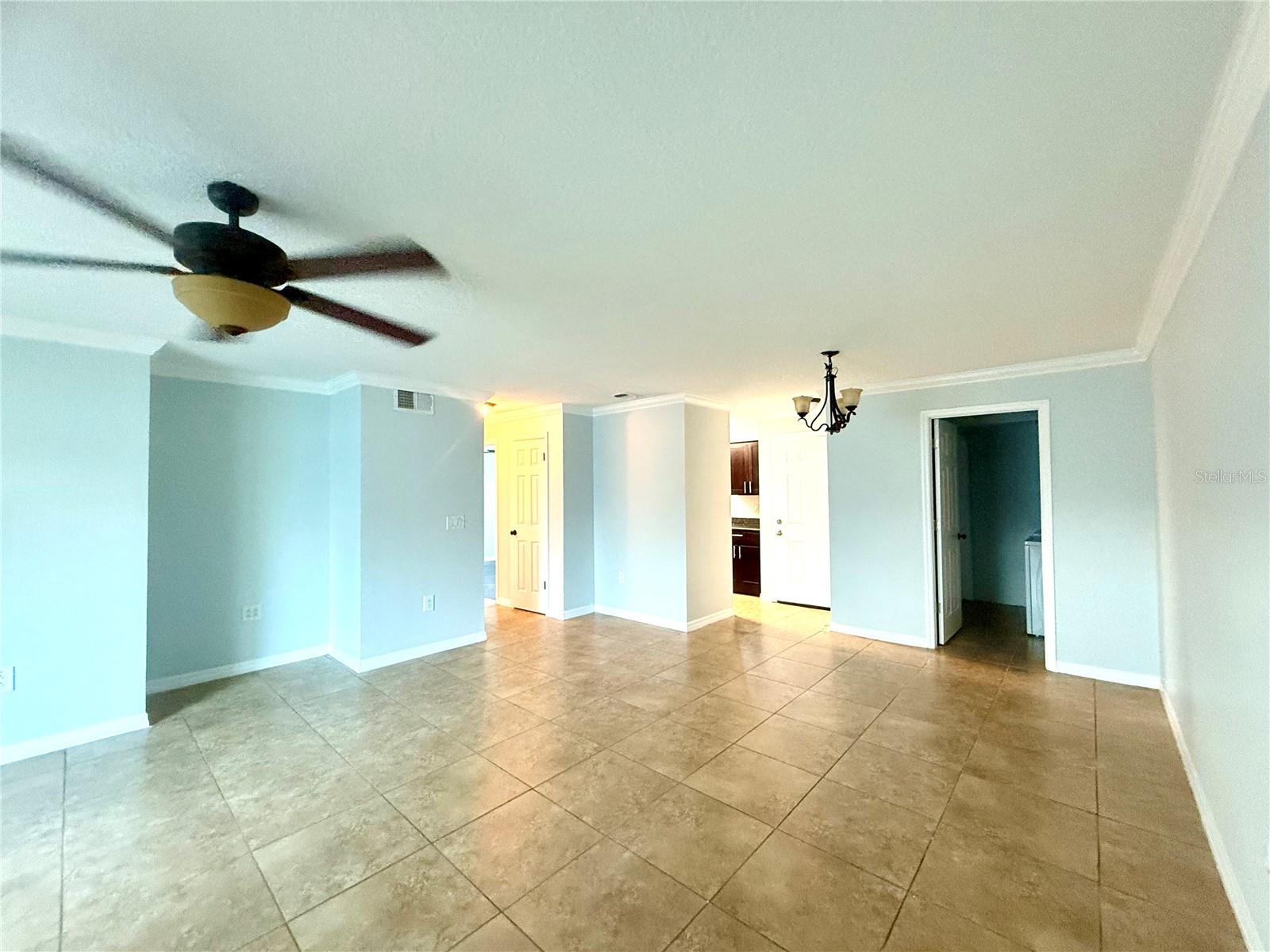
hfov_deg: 102.1
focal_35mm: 14
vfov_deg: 85.7
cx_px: 635
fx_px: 514
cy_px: 476
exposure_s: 1/60
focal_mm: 2.22
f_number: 2.2
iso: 400
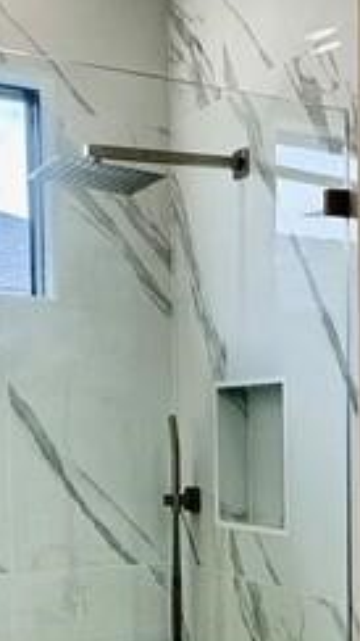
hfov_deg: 18.5
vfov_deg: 32.1
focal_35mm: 64
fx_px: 1088
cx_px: 326
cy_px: 502
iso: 50
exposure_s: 1/120
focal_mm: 2.22
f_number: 2.2
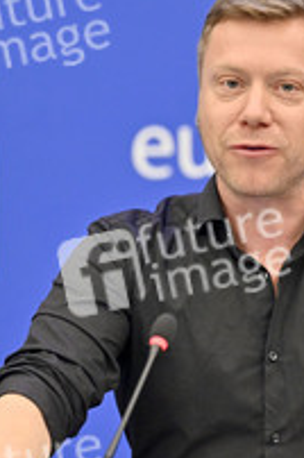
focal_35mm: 317
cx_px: 240
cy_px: 376
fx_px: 4029
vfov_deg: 6.5
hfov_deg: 4.3
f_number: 2.8
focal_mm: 160
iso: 4000
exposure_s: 1/640
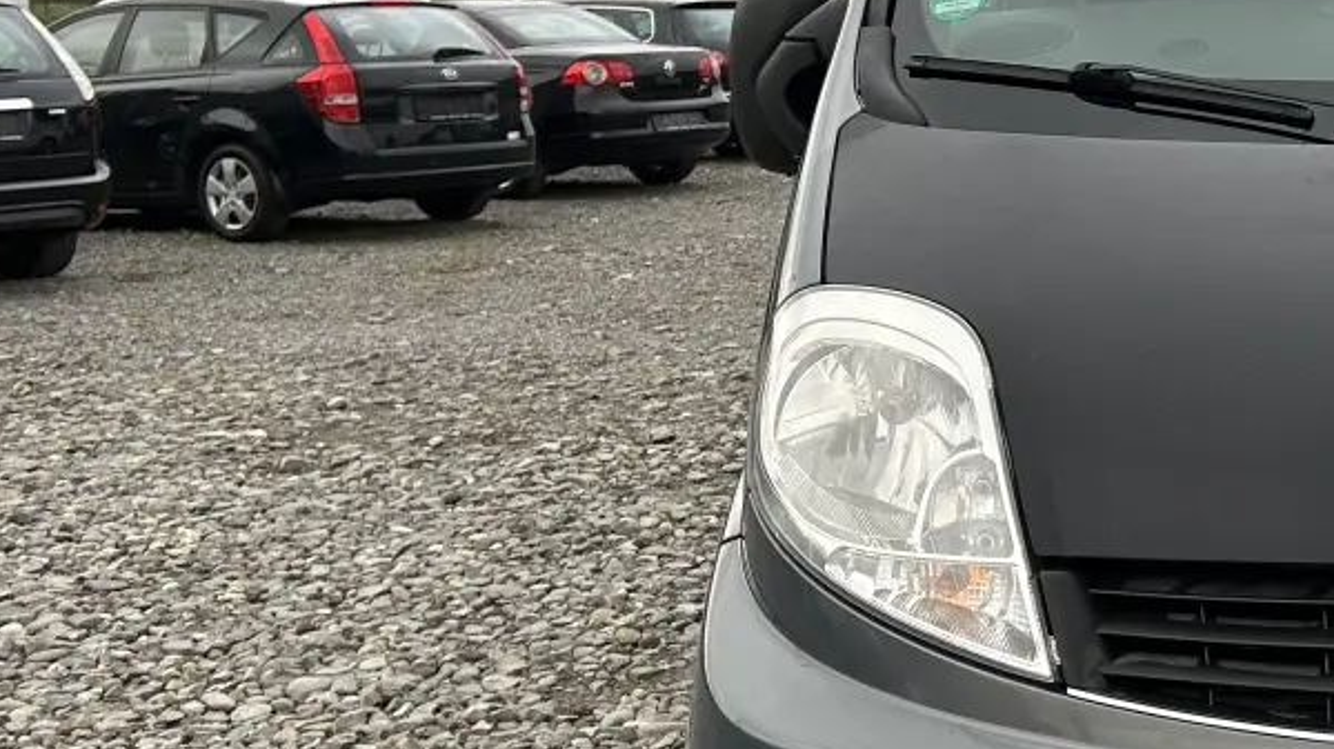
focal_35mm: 68
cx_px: 1459
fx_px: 2404
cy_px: 336
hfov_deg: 28.3
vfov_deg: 17.7
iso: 40
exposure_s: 1/195
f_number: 1.5
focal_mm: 5.7
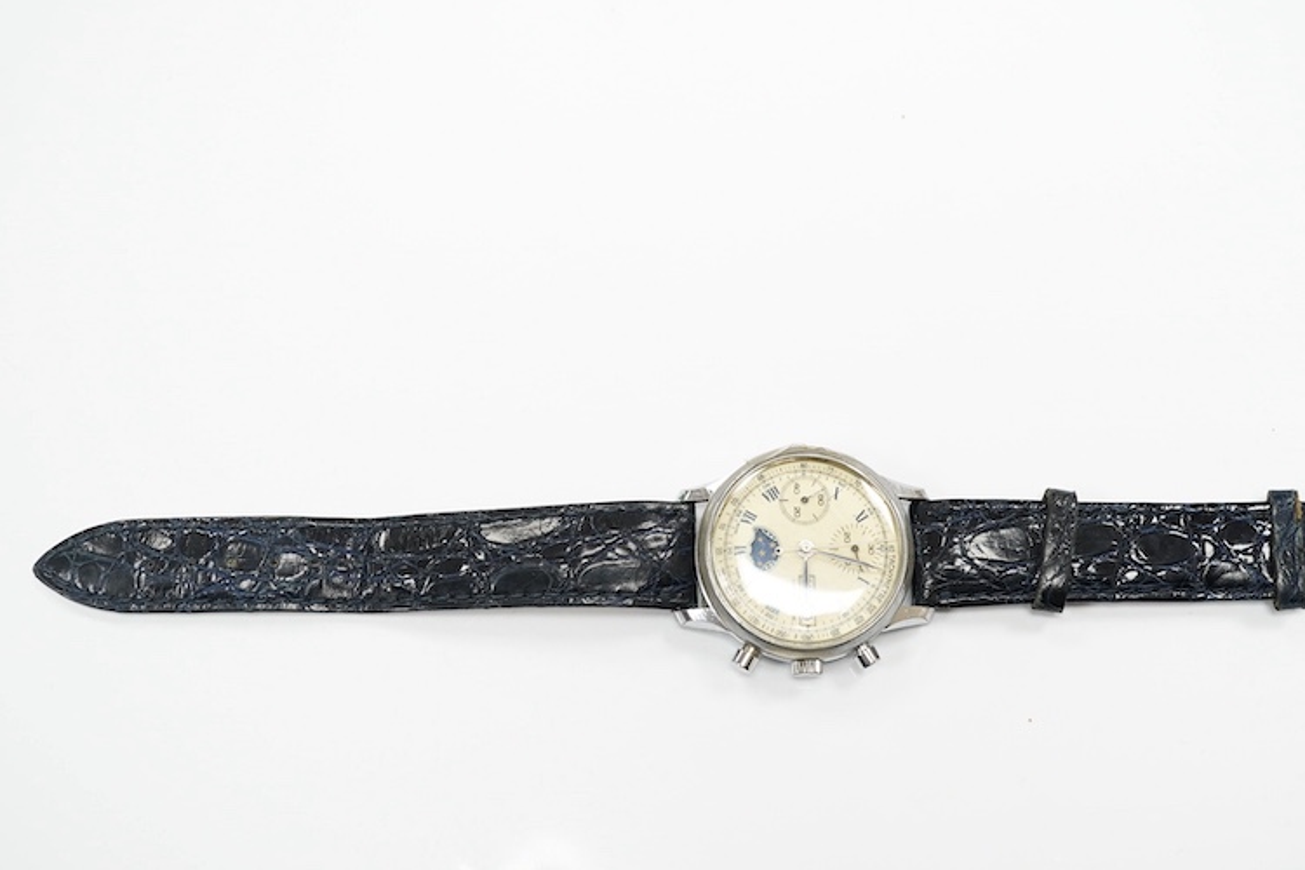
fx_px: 1957
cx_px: 727
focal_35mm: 54
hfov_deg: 36.8
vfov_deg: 25.0
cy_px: 503
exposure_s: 1/125
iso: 1250
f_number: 8
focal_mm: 30
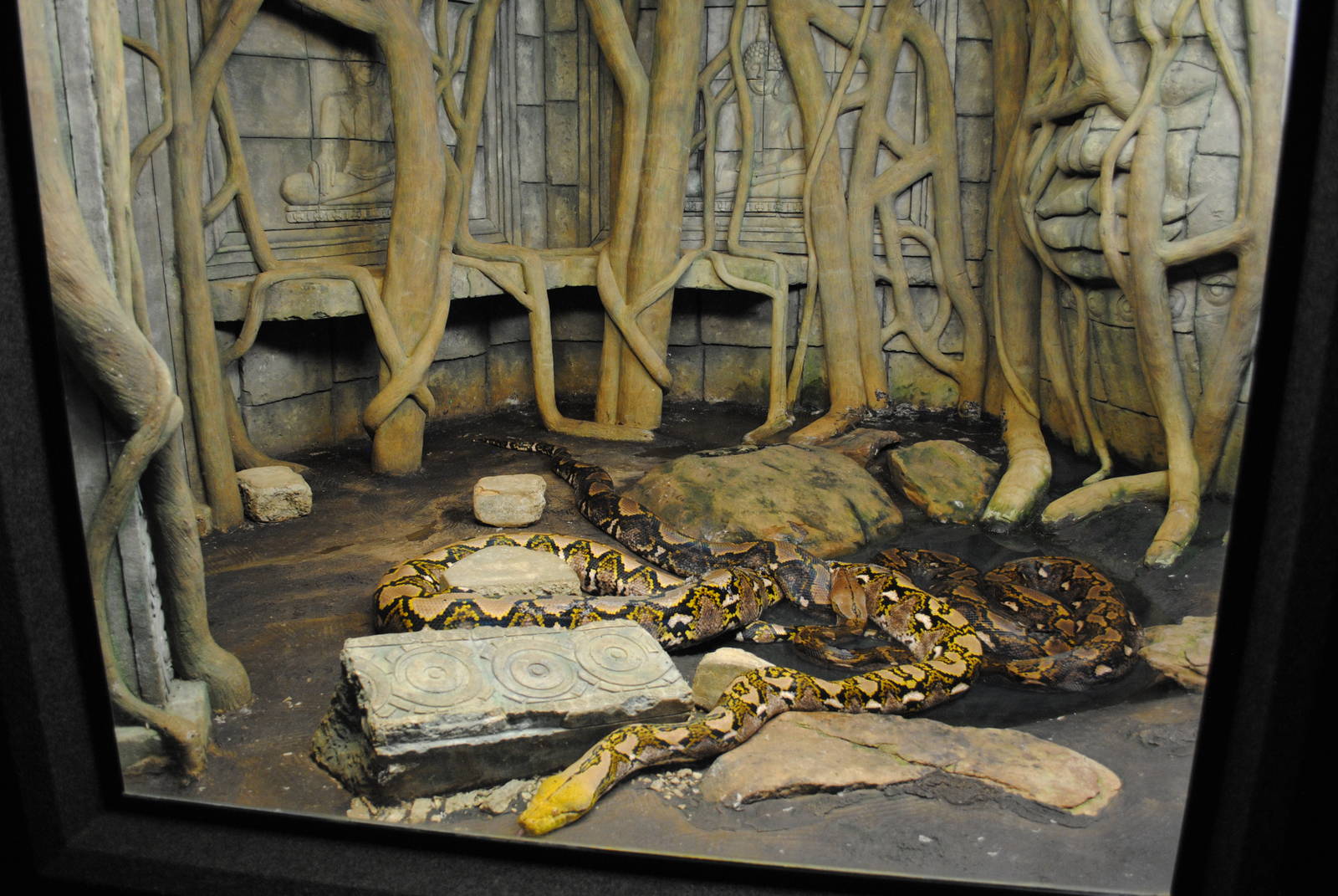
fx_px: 1005
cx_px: 669
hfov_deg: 67.3
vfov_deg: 48.0
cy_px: 448
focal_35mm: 27
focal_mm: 18
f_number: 3.5
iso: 500
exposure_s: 1/30
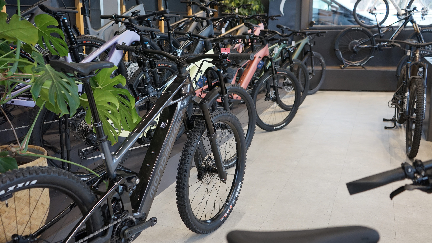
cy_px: 105
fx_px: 401
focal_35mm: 35
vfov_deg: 33.7
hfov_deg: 56.6
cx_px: 216
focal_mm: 33
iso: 1000
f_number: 4
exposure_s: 1/160
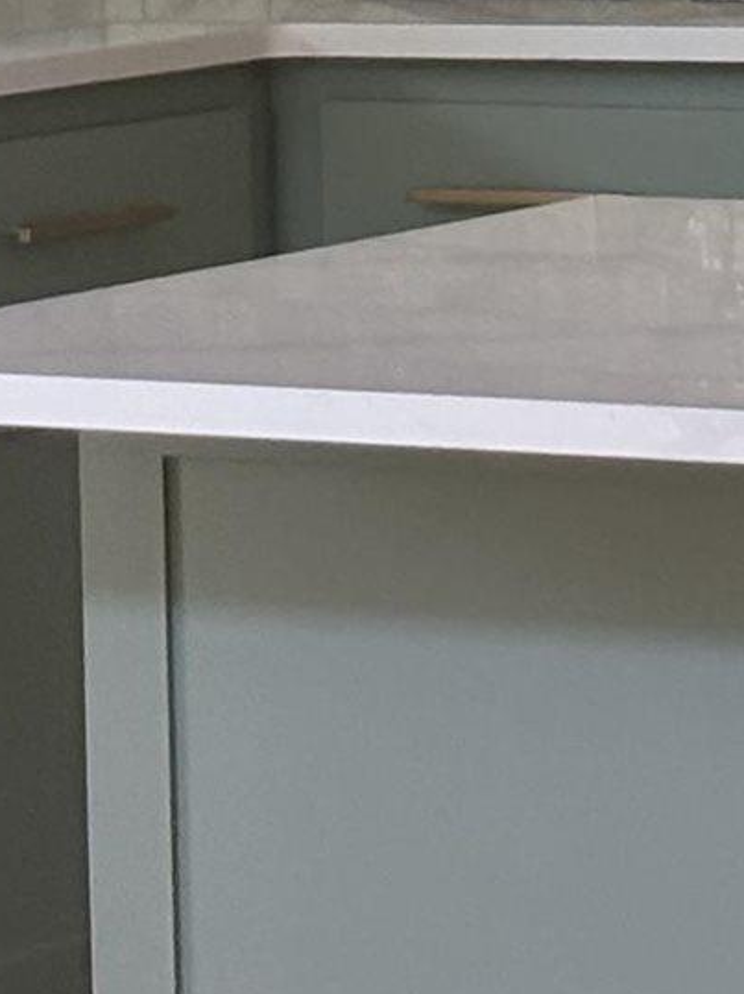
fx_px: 8518
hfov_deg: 5.0
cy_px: -772
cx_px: 362
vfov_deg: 6.5
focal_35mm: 297
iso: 160
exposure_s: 1/60
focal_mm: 5.96
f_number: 1.6
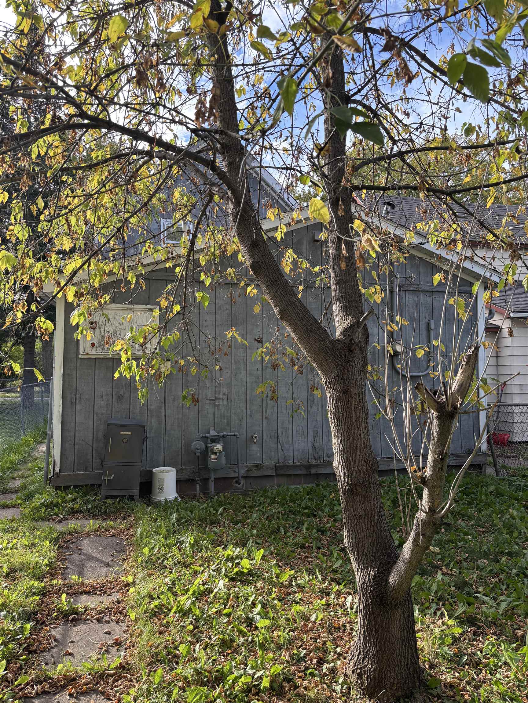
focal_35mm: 26
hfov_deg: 53.1
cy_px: 352
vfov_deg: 67.3
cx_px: 264
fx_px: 529
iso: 50
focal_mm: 5.96
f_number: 1.6
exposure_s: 1/475
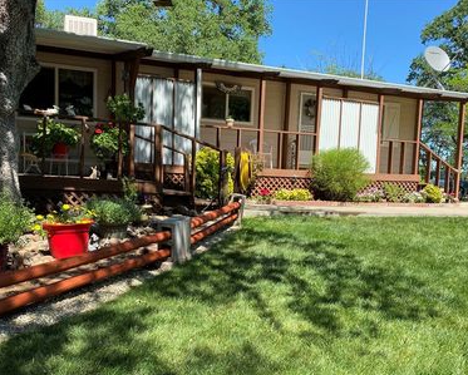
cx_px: 228
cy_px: 230
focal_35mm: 34
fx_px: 471
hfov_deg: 52.8
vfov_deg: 43.1
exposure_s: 1/877
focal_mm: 4.25
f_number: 1.8
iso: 32
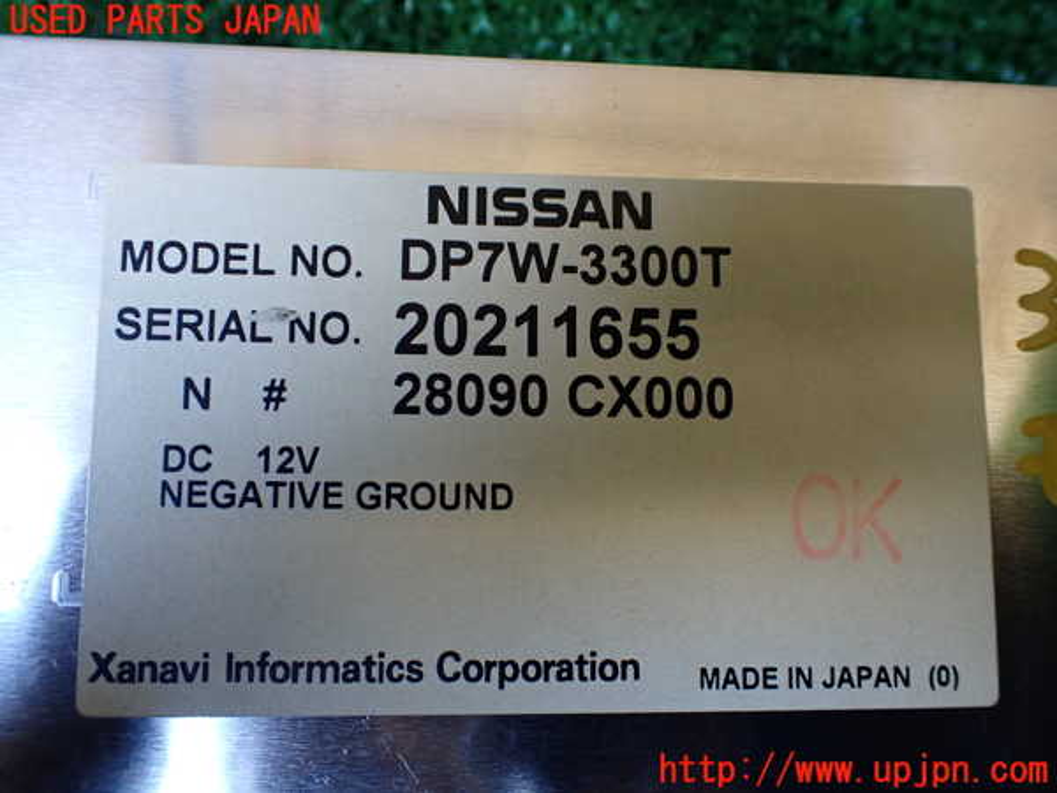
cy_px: 396
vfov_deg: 46.8
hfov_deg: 60.0
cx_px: 528
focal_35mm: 30
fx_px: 916
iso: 320
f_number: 2.3
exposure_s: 1/125
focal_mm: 5.4
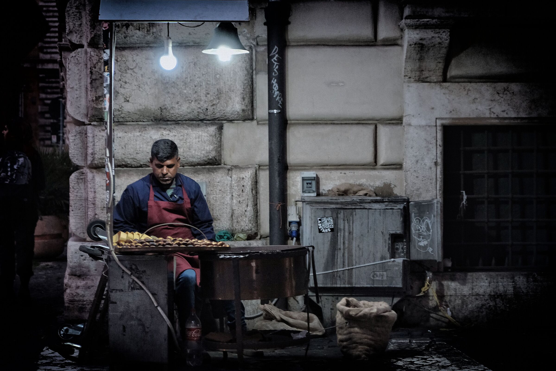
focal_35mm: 83
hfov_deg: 24.5
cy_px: 186
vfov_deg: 16.5
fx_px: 1282
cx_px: 278
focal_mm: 55
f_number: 4
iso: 2500
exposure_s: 1/60
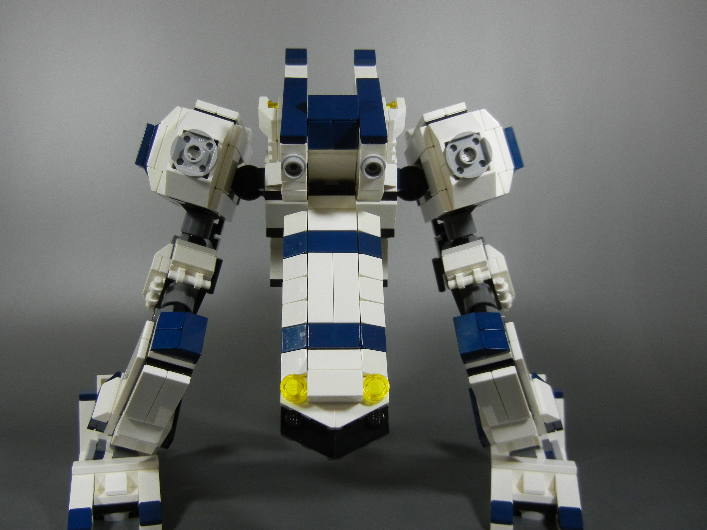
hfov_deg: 53.9
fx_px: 694
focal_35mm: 34
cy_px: 294
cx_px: 326
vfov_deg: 41.7
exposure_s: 1/106
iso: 400
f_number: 3.5
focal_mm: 5.4
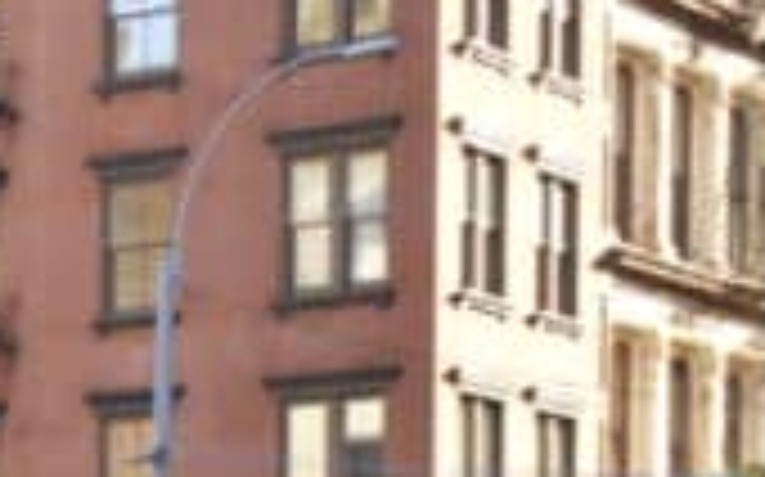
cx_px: -986
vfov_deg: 6.8
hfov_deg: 10.0
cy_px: 940
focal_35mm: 187
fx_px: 3890
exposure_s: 1/100
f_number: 5.6
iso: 200
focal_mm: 23
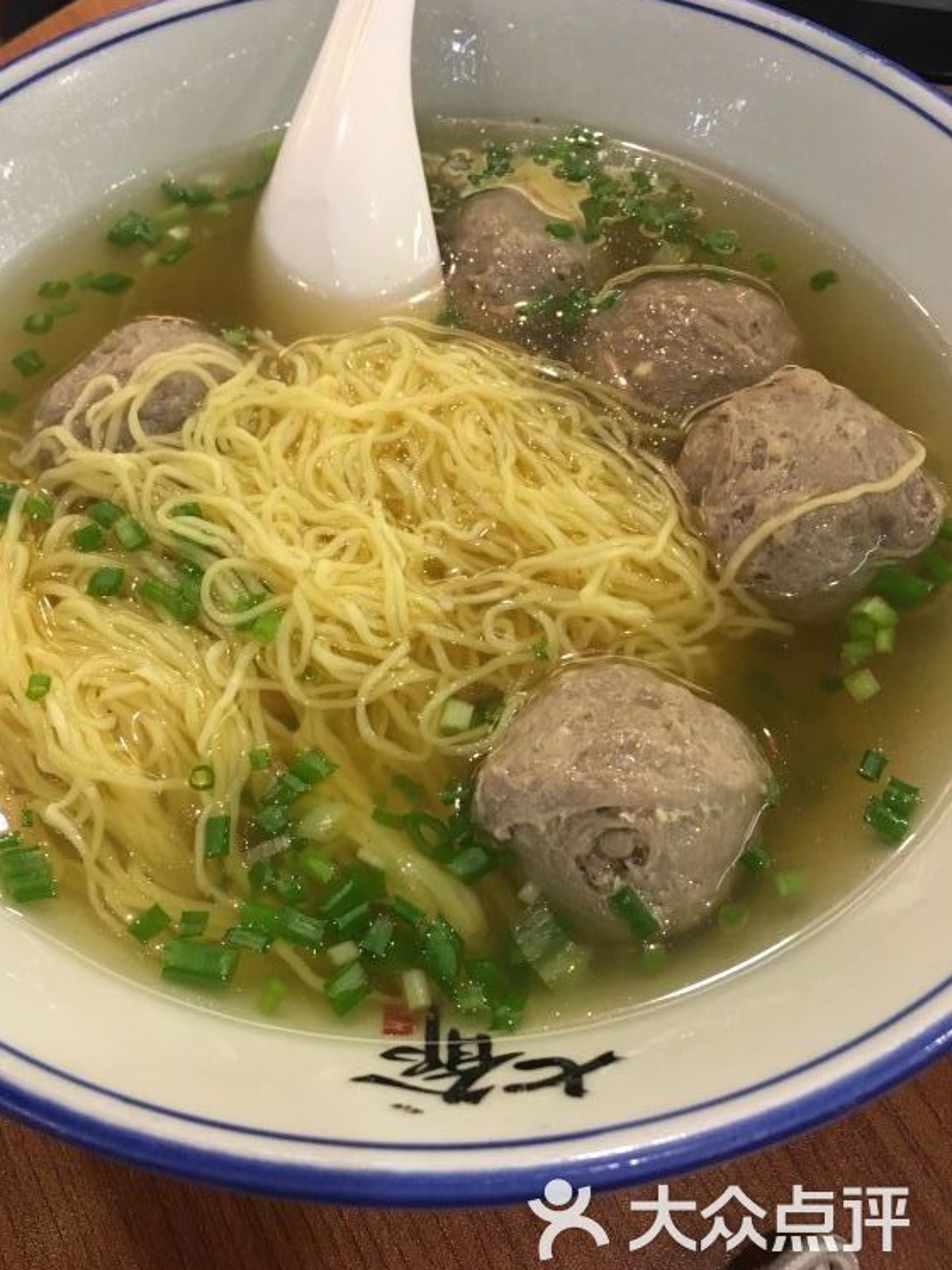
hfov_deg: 45.4
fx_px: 1137
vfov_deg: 58.3
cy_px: 628
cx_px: 445
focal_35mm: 31
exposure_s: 1/25
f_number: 2.2
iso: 200
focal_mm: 4.15
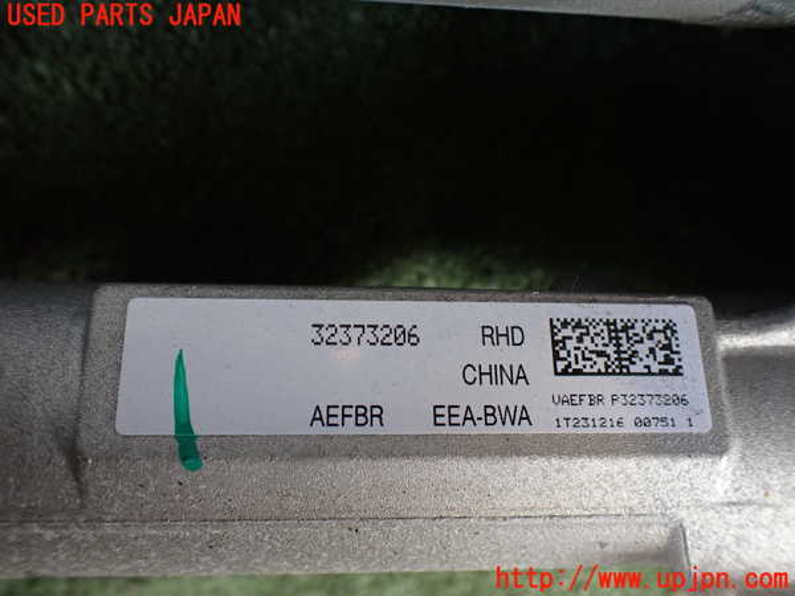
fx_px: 689
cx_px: 398
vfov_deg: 46.8
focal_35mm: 30
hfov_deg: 60.0
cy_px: 298
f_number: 2.3
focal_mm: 5.4
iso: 250
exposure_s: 1/125
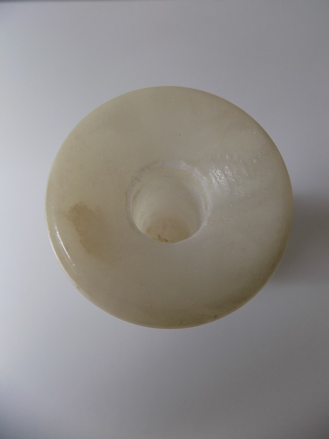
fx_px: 291
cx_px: 164
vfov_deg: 73.9
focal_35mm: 23
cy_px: 220
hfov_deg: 58.9
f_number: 3.1
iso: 80
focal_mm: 4
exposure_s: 1/30
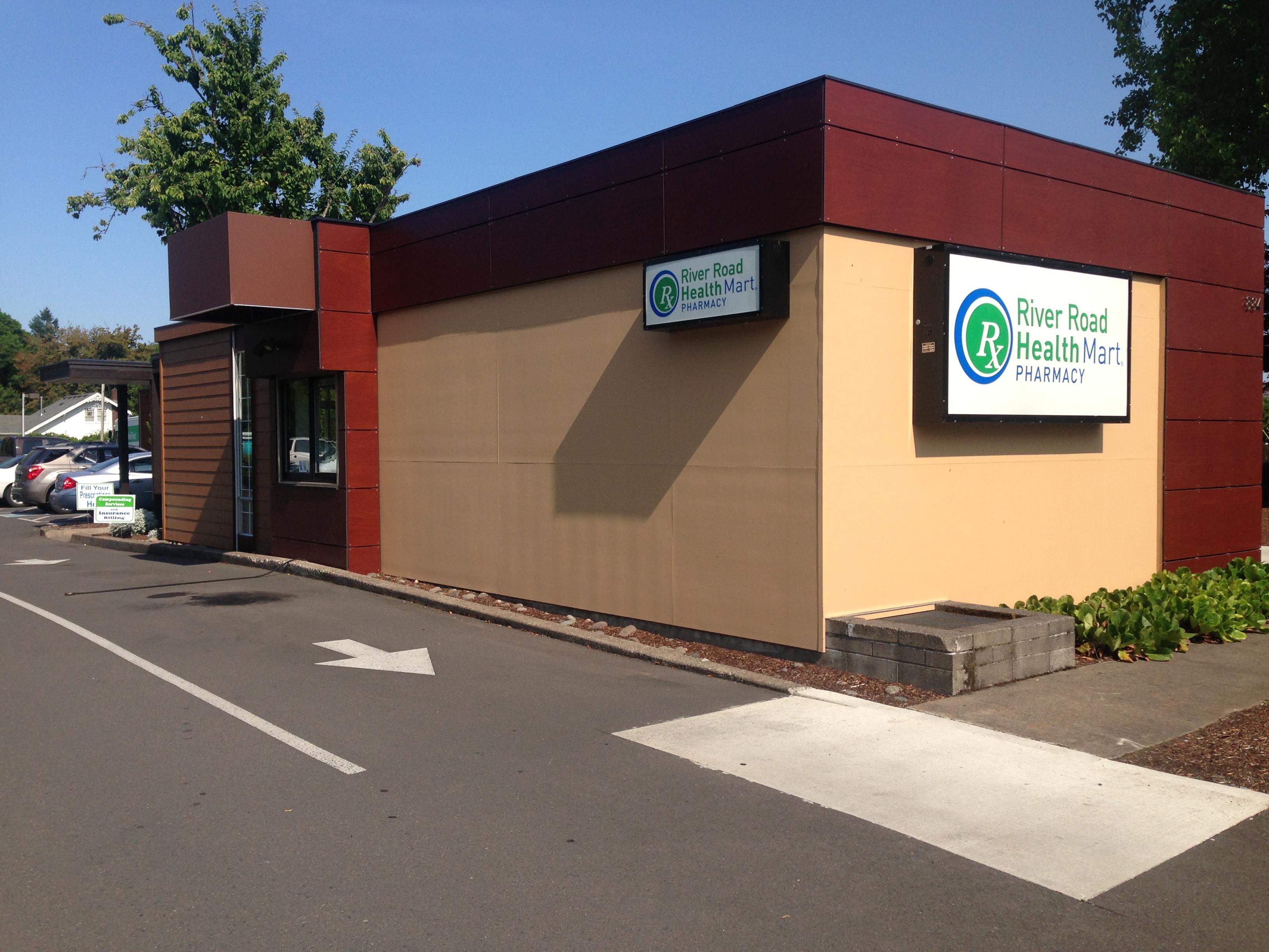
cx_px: 634
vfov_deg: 42.9
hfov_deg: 55.4
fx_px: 1210
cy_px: 476
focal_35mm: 33
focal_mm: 4.13
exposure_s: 1/1550
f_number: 2.4
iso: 50
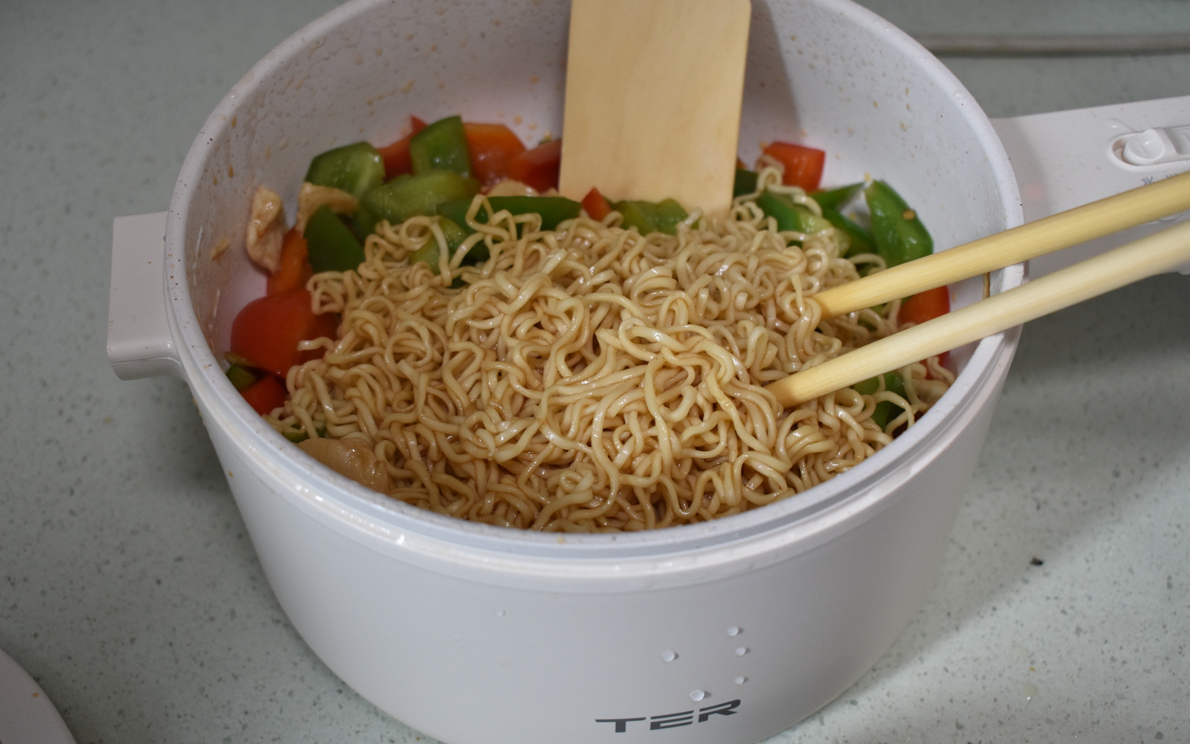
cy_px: 377
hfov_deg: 41.1
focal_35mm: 49
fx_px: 1589
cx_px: 595
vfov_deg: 26.3
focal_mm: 32
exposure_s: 1/50
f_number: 5
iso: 1000
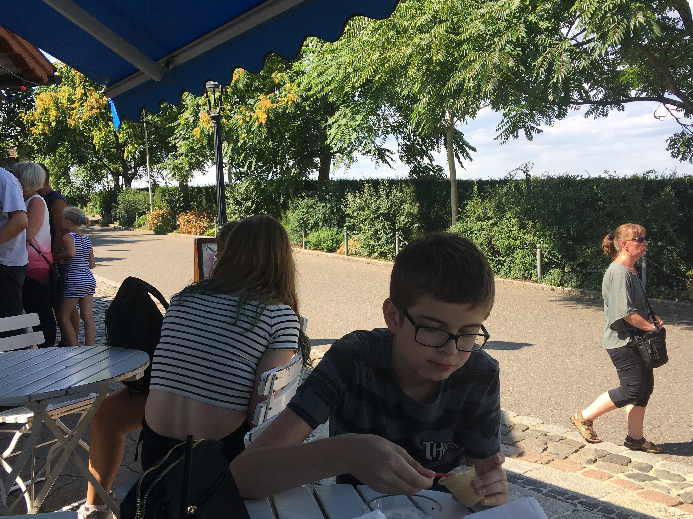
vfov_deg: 40.5
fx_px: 701
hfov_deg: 52.6
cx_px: 346
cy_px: 312
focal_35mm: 35
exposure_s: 1/601
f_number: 2.2
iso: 25
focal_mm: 4.15
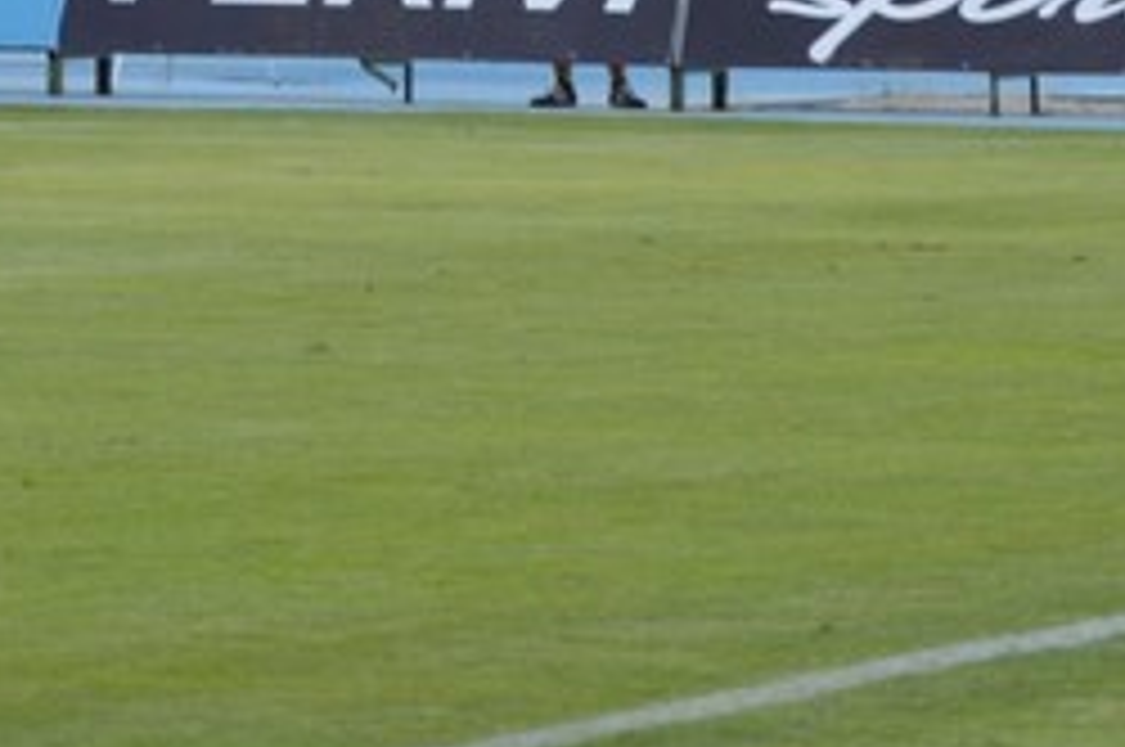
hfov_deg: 4.5
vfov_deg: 3.0
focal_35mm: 459
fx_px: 14319
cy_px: -486
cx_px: 464
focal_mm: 85
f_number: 5
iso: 400
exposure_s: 1/125
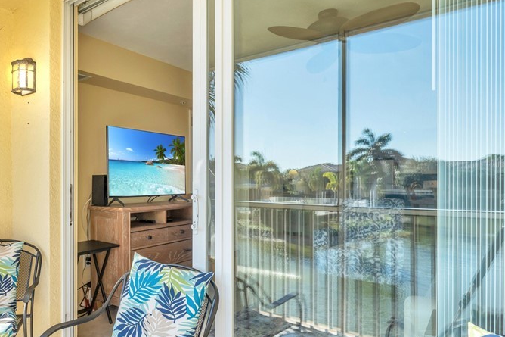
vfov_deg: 49.5
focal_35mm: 26
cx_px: 155
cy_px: 185
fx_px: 365
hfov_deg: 66.9
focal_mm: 16
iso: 200
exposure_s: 1/80
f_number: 9
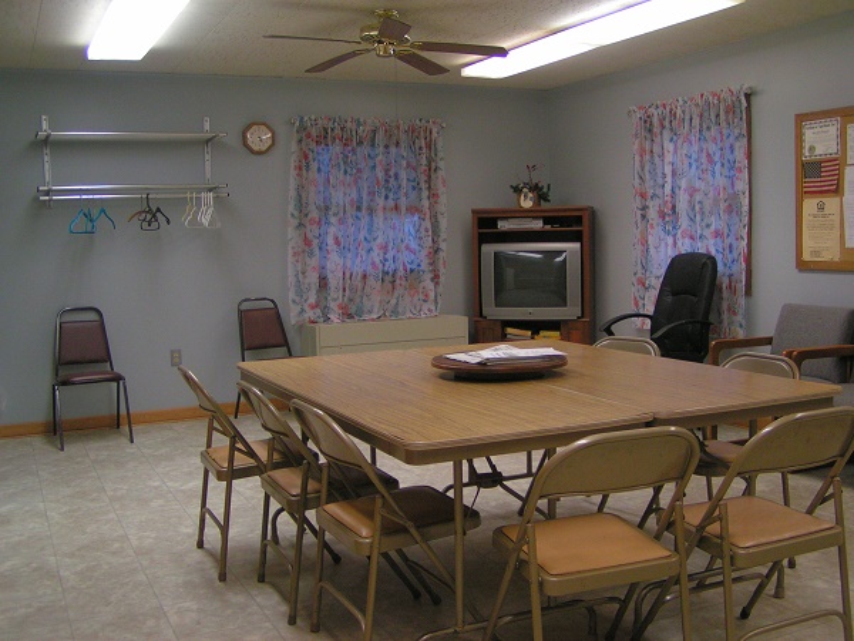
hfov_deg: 49.0
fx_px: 937
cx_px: 427
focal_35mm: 38
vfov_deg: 37.7
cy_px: 320
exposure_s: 1/50
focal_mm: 5.8
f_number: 2.8
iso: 125
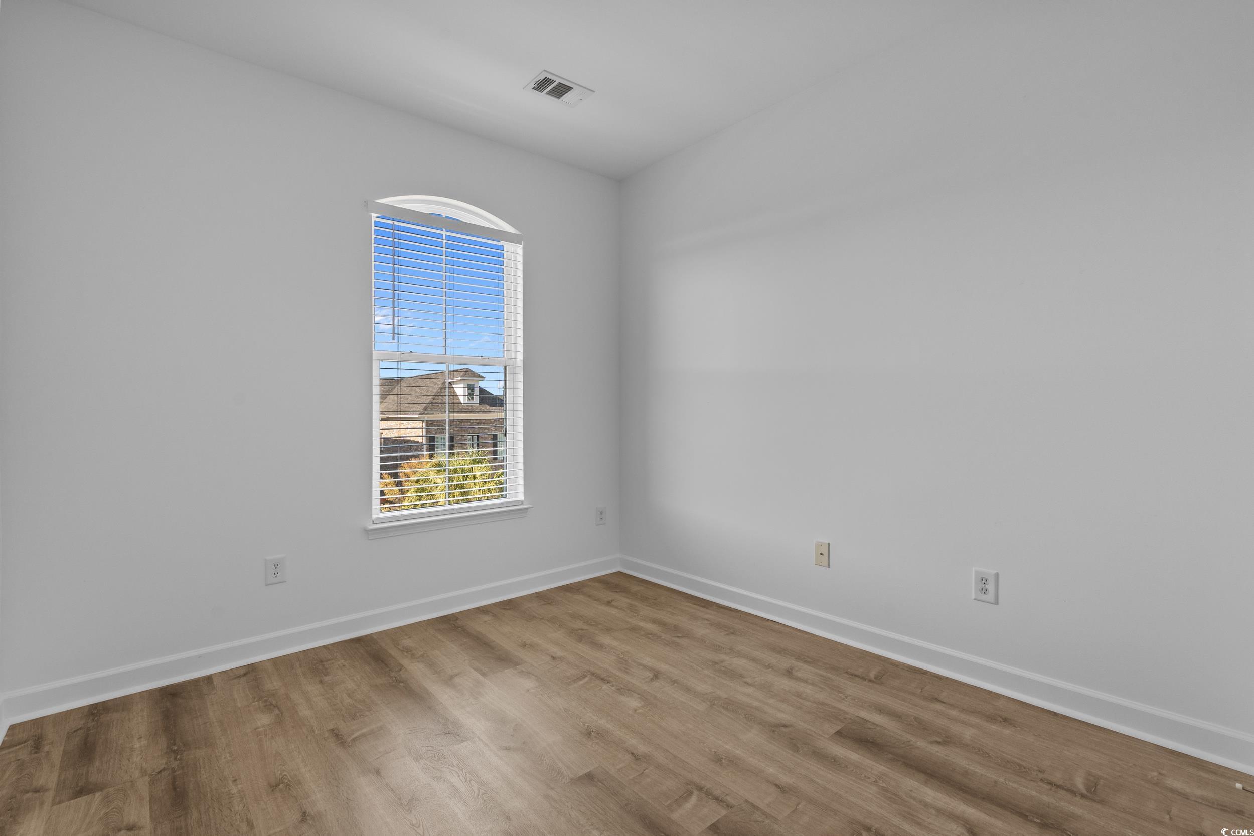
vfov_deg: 73.8
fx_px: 557
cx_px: 627
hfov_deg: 96.7
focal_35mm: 16
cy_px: 418
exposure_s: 1/15
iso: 800
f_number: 8
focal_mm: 16
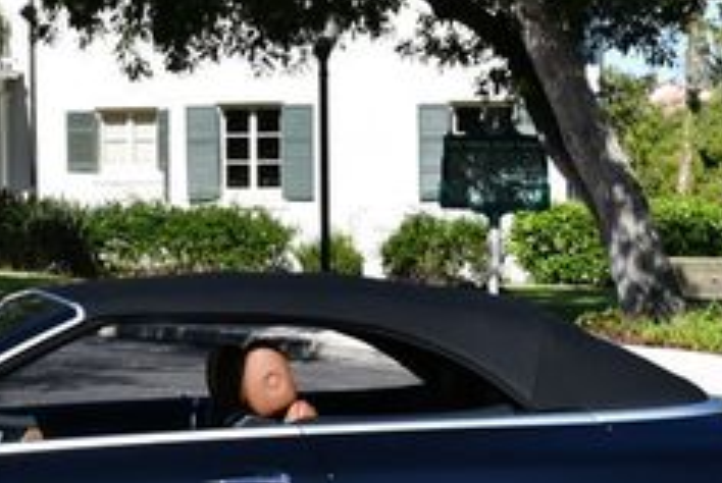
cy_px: 321
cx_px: 122
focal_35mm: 163
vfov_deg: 8.4
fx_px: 3273
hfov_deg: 12.5
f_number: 9
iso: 100
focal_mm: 30
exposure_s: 1/320
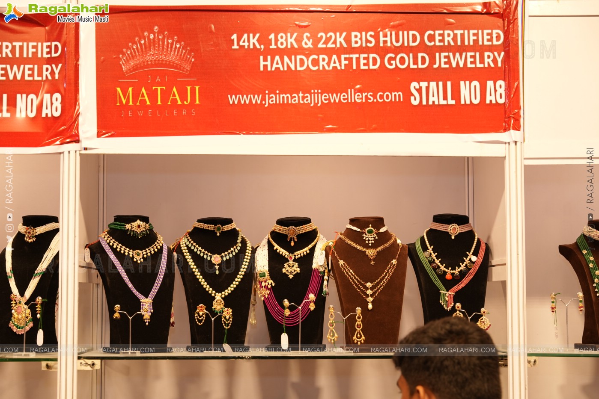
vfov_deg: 19.5
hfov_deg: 28.9
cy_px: 200
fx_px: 1163
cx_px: 300
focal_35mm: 70
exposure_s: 1/125
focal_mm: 69.9
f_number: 5
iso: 500
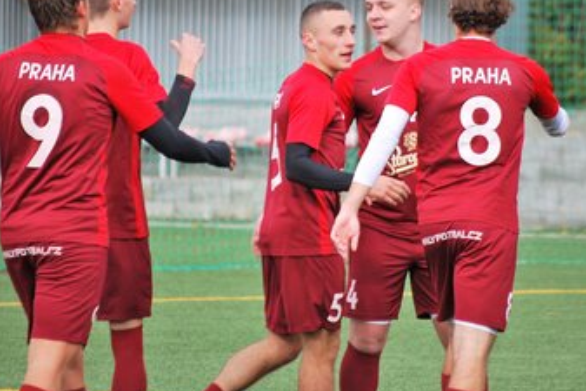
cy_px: 172
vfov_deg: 3.7
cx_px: 277
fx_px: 6074
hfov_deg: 5.5
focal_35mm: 373
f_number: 5.6
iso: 360
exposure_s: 1/500
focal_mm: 200
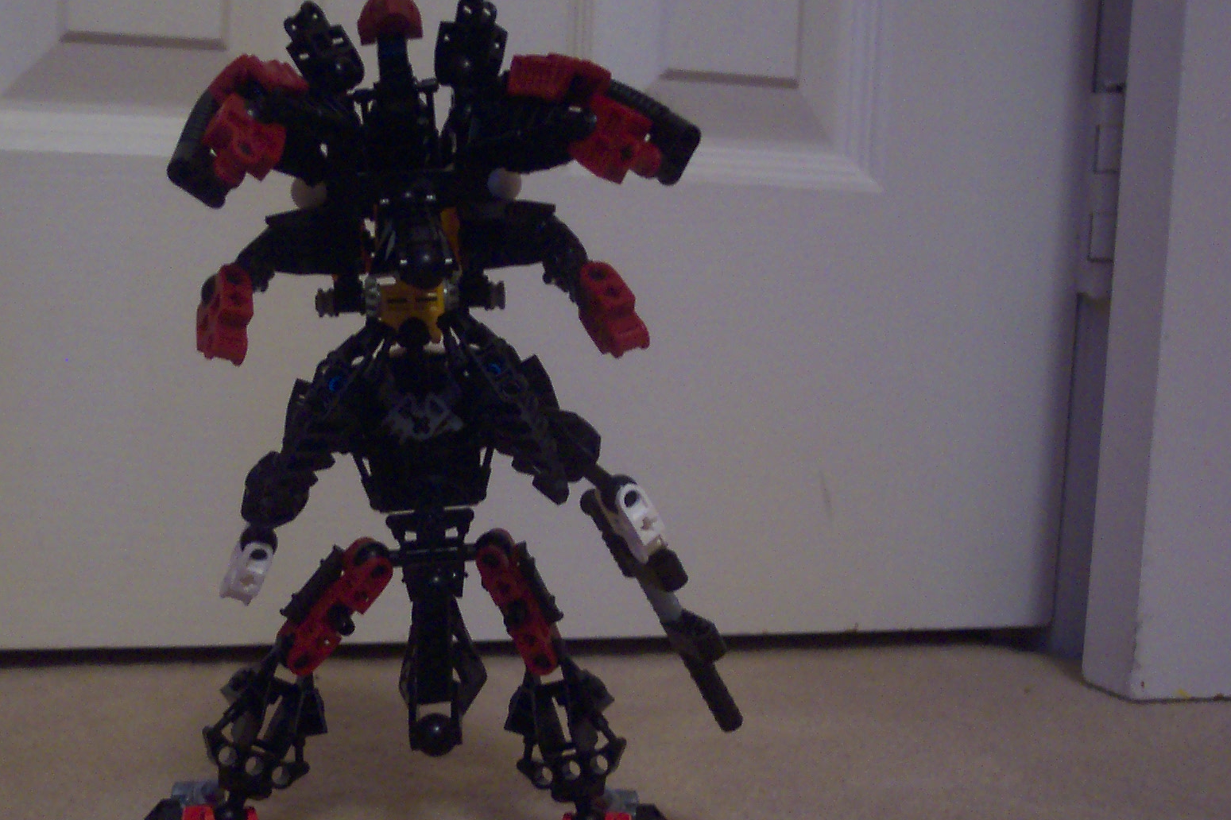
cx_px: 387
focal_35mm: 53
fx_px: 1812
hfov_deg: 37.0
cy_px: 495
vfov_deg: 25.5
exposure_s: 1/8
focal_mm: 8
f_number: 2.8
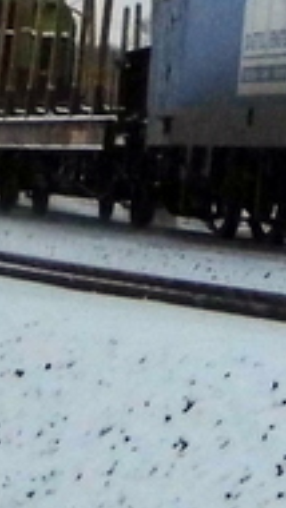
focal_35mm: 266
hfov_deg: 4.5
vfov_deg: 8.1
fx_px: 3583
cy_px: 32
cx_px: 500
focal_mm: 10.4
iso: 400
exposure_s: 1/608
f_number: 11.1
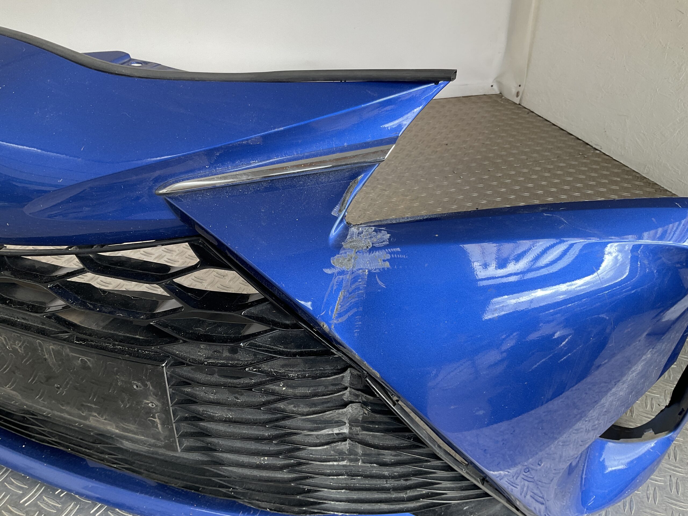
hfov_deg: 61.7
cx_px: 344
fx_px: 576
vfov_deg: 48.2
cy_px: 258
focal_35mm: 29
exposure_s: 1/100
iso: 32
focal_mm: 3
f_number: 1.8
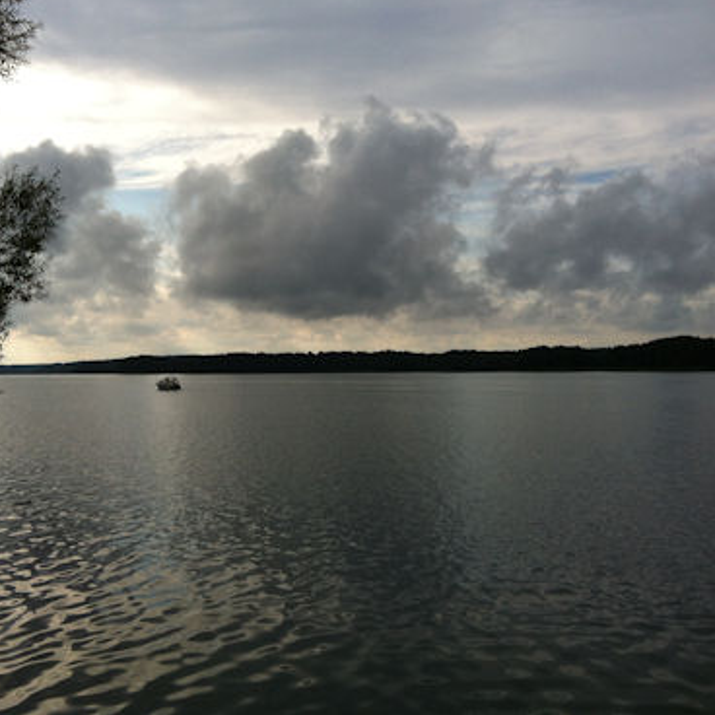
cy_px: 355
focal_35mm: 42
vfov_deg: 40.0
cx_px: 284
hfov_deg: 39.8
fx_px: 981
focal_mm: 3.85
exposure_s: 1/2320
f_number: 2.8
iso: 80
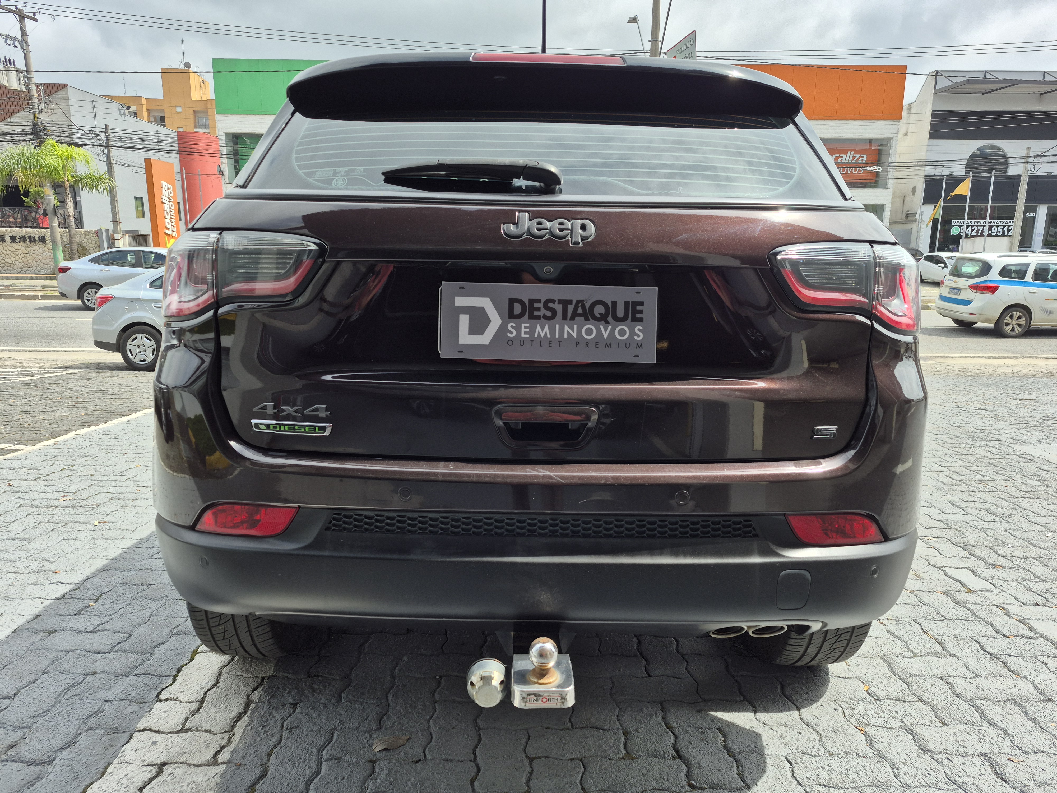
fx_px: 702
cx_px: 528
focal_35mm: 23
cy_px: 396
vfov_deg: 58.9
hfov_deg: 73.9
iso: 25
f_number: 1.8
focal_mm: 5.4
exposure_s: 1/870
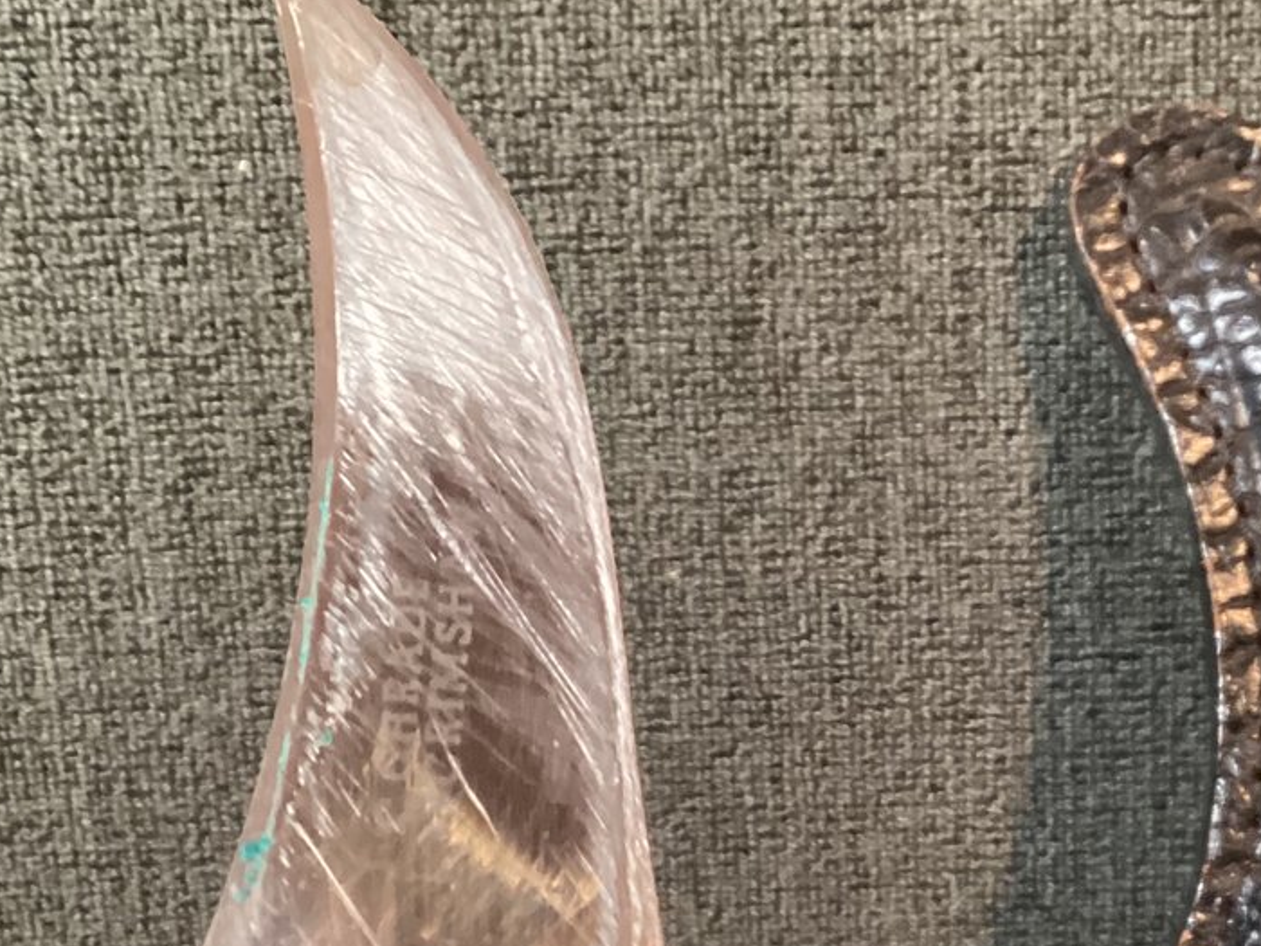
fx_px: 2441
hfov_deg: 28.7
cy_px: 756
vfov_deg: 21.7
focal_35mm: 67
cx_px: 875
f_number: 2.4
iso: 400
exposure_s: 1/33
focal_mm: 3.3
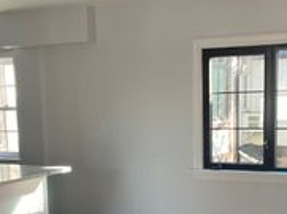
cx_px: 143
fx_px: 596
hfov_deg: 27.1
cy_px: 196
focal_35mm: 72
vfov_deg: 19.9
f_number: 1.8
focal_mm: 4.25
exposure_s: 1/121
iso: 80
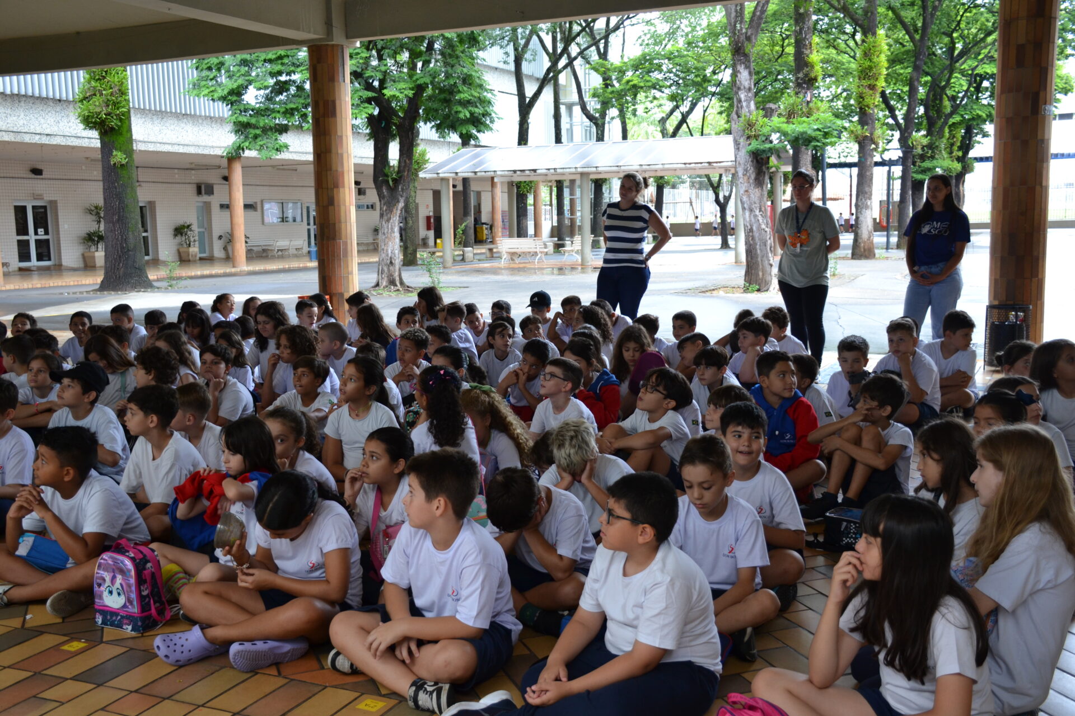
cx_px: 538
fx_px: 1075
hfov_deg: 53.1
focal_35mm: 36
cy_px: 358
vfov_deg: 36.9
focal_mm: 24
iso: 400
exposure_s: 1/60
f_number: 4
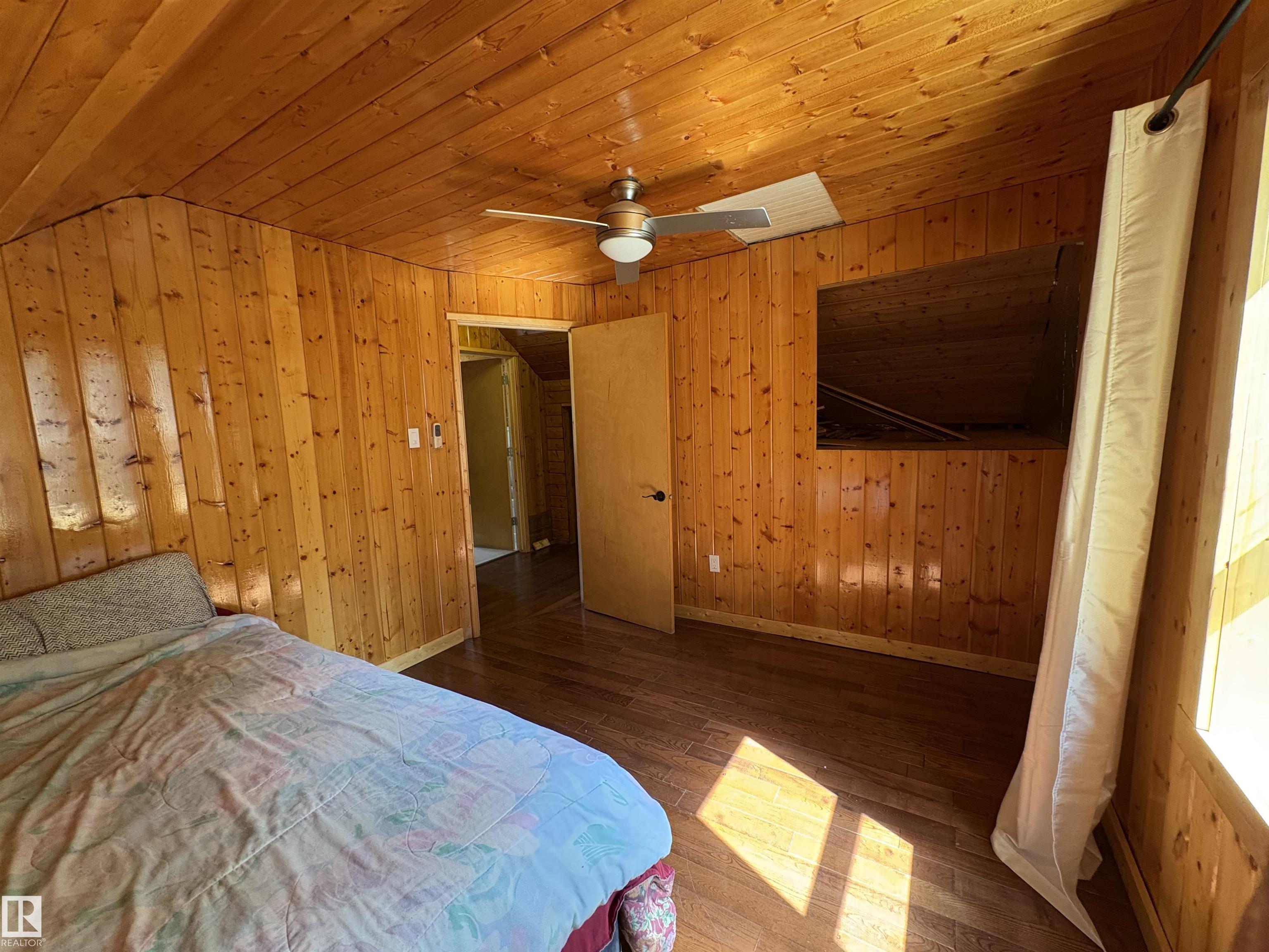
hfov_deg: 102.1
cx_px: 634
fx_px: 513
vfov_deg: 85.7
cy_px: 476
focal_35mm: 14
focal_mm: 2.22
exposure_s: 1/60
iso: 400
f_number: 2.2
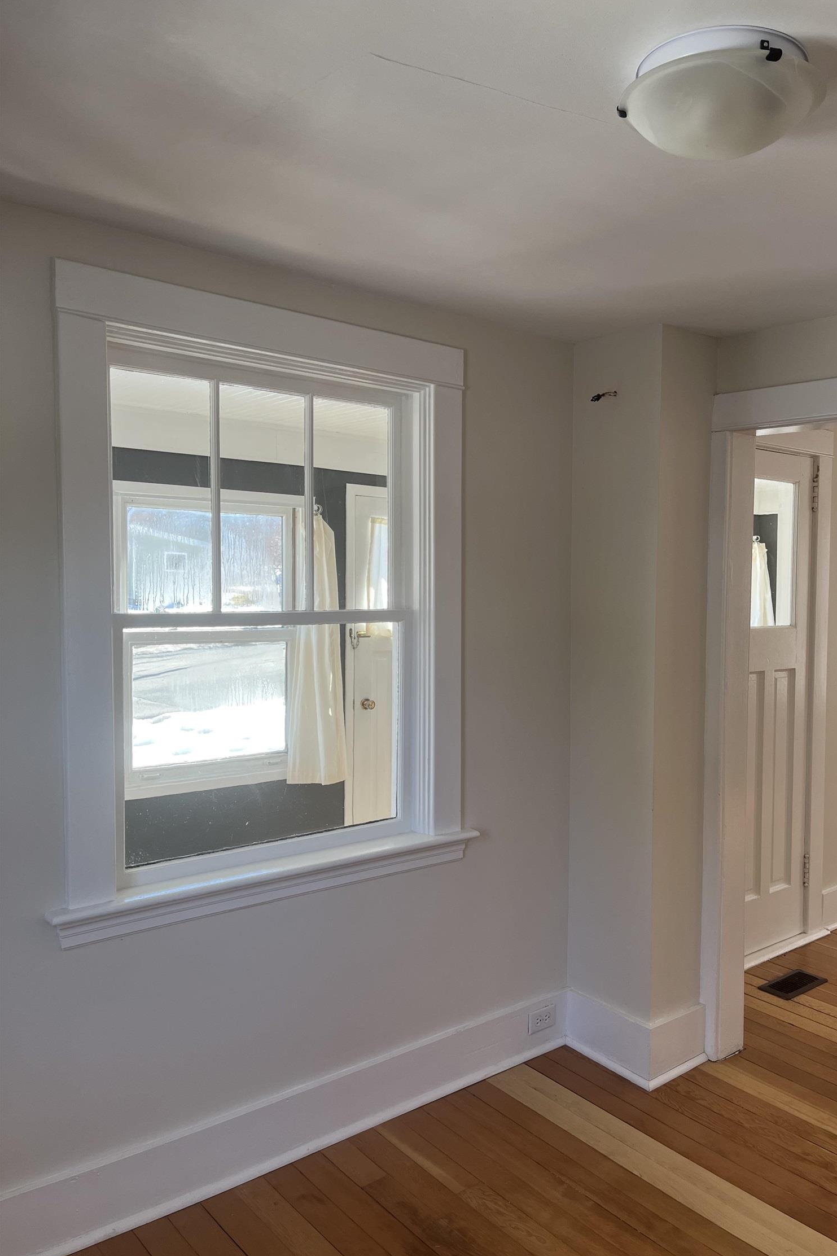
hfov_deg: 46.2
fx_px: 977
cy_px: 638
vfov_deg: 65.5
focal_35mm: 28
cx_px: 487
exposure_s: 1/186
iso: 50
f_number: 1.6
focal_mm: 5.1
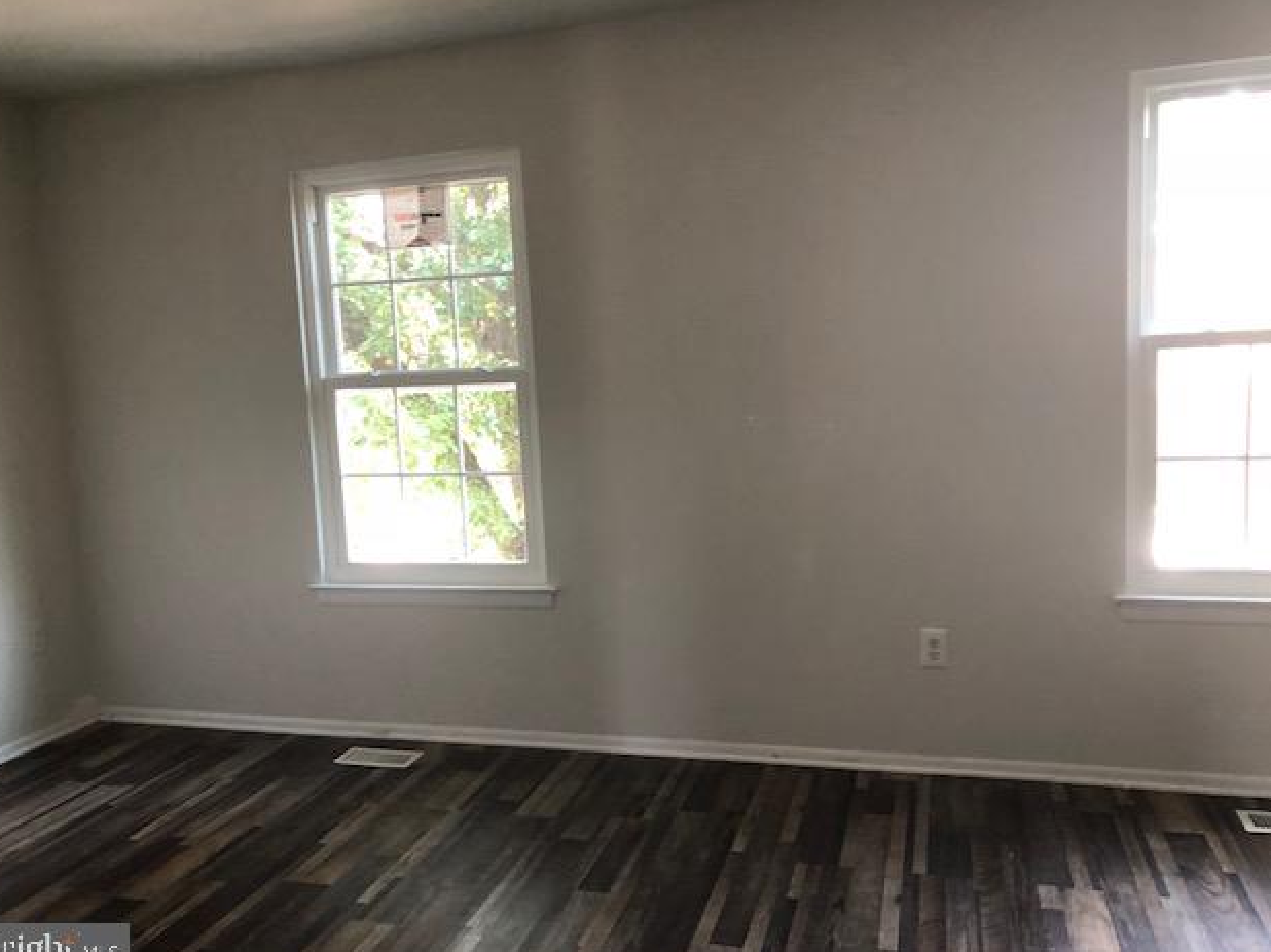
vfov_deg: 48.2
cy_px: 483
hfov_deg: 61.7
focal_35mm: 29
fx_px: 1064
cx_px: 627
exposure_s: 1/15
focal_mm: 3.99
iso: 40
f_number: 1.8
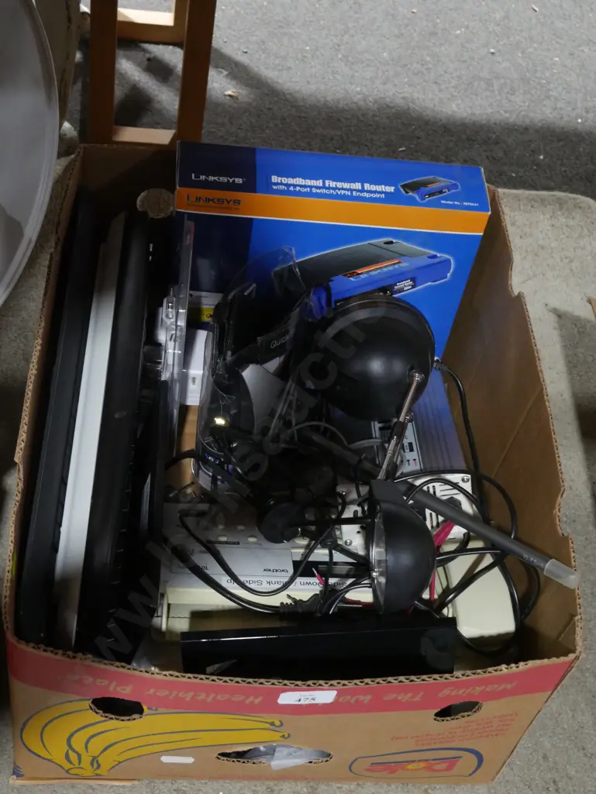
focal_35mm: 50
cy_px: 397
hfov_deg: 29.1
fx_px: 1147
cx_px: 298
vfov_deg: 38.2
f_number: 7.1
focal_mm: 25
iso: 3200
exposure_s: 1/60
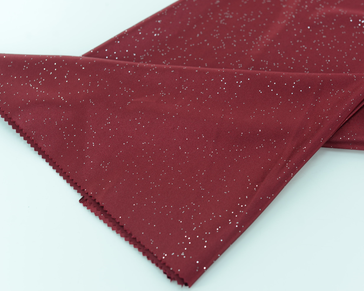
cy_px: 146
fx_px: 614
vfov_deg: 26.7
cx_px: 219
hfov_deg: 32.9
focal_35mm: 57
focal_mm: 50
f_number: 4
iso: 100
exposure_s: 1/80
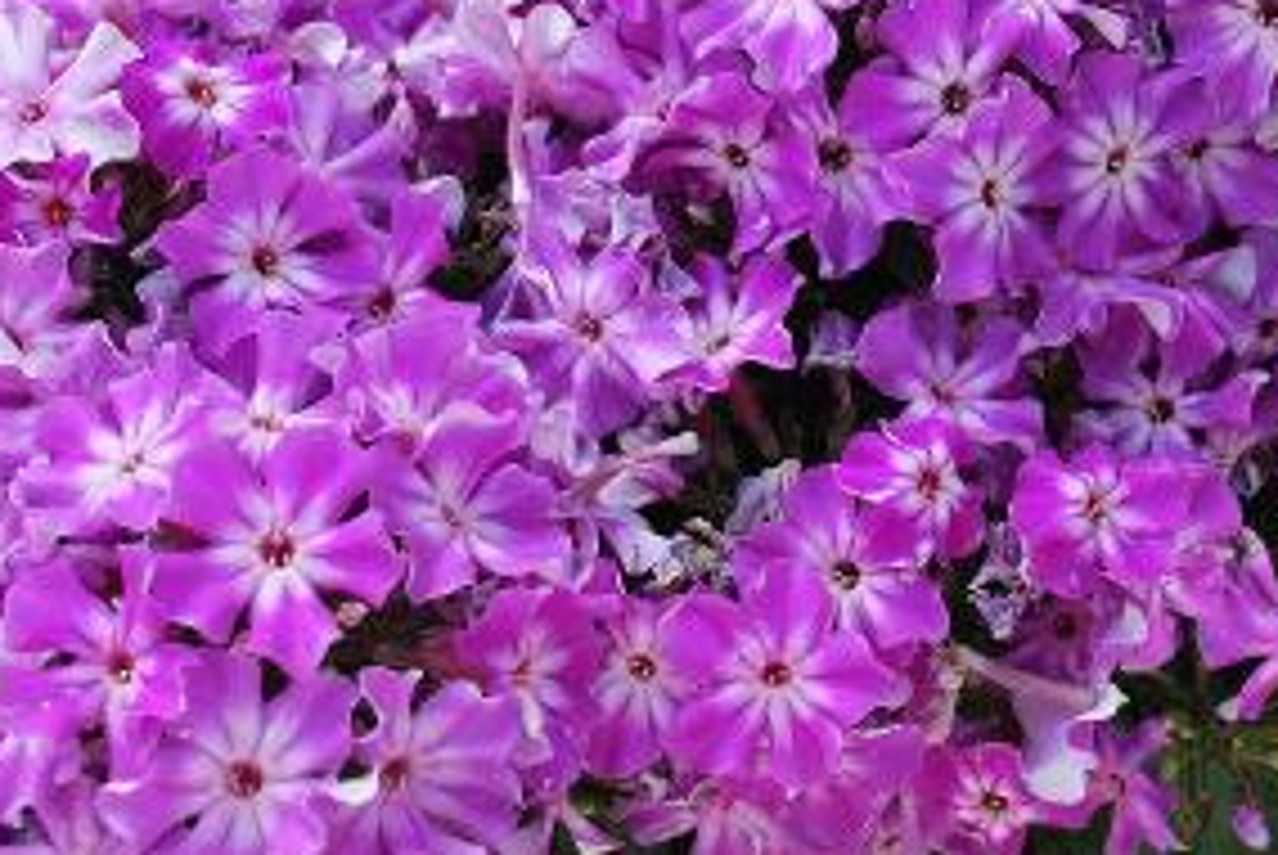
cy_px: 261
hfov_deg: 26.5
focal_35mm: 76
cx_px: 806
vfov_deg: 17.9
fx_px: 2701
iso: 180
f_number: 8
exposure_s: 1/60
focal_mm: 36
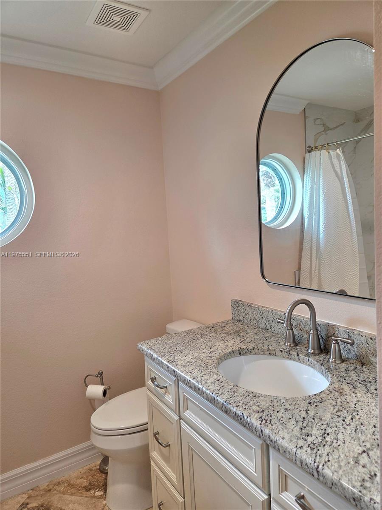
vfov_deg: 73.9
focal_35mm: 23
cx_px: 191
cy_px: 255
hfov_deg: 58.9
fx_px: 338
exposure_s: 1/120
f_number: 1.8
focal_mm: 5.4
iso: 100
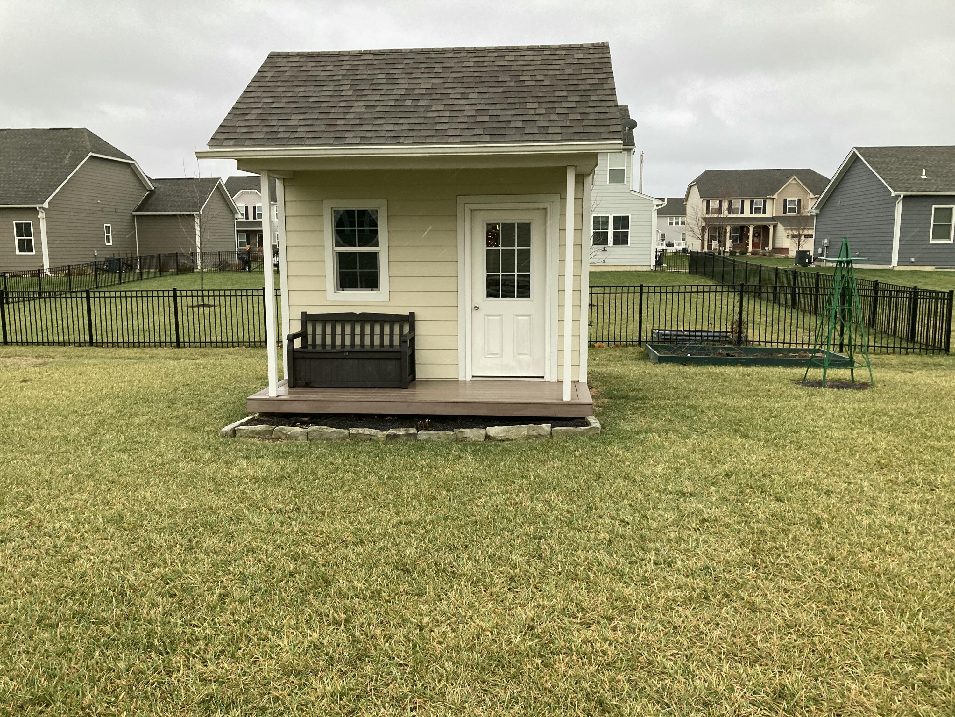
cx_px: 478
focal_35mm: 28
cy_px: 358
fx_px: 772
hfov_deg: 63.4
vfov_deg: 49.7
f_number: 1.8
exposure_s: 1/60
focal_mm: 3.99
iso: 125
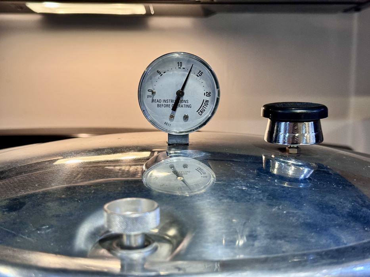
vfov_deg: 30.3
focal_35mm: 48
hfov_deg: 39.7
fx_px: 513
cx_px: 185
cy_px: 138
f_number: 1.78
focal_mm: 6.76
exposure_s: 1/60
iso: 160
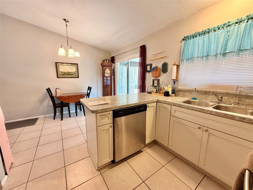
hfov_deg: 102.1
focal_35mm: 14
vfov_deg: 85.7
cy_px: 95
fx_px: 102
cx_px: 126
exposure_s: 1/60
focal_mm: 2.22
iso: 200
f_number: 2.2
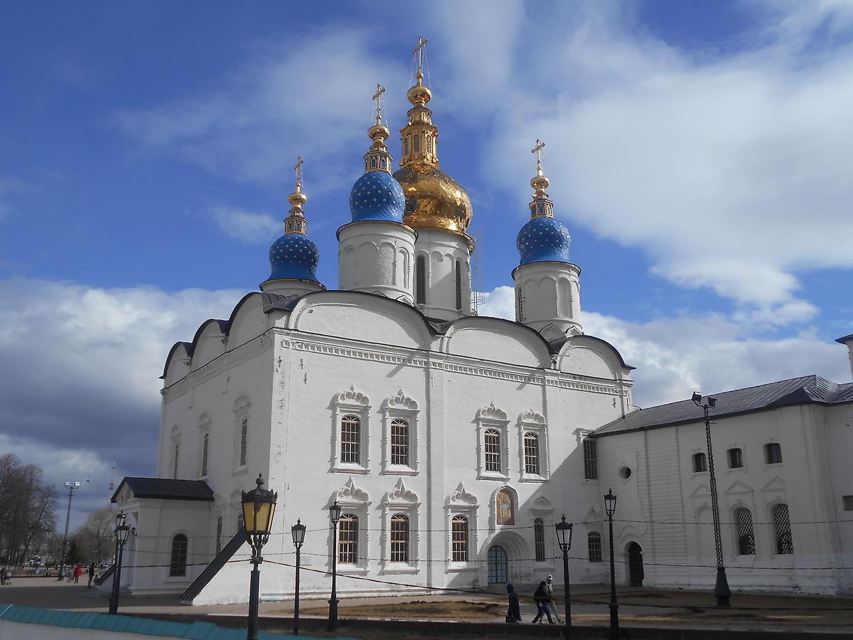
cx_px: 426
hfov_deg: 54.0
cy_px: 320
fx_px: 838
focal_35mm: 34
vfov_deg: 41.8
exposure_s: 1/320
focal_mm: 5.8
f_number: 9
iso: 80
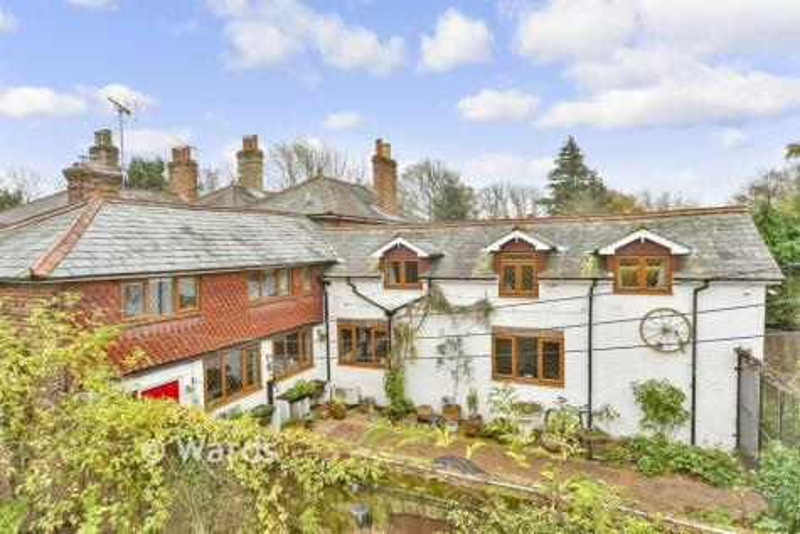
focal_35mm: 18
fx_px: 400
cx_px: 400
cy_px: 267
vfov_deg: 67.4
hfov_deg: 90.0
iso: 500
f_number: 5
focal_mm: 12
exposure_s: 1/100
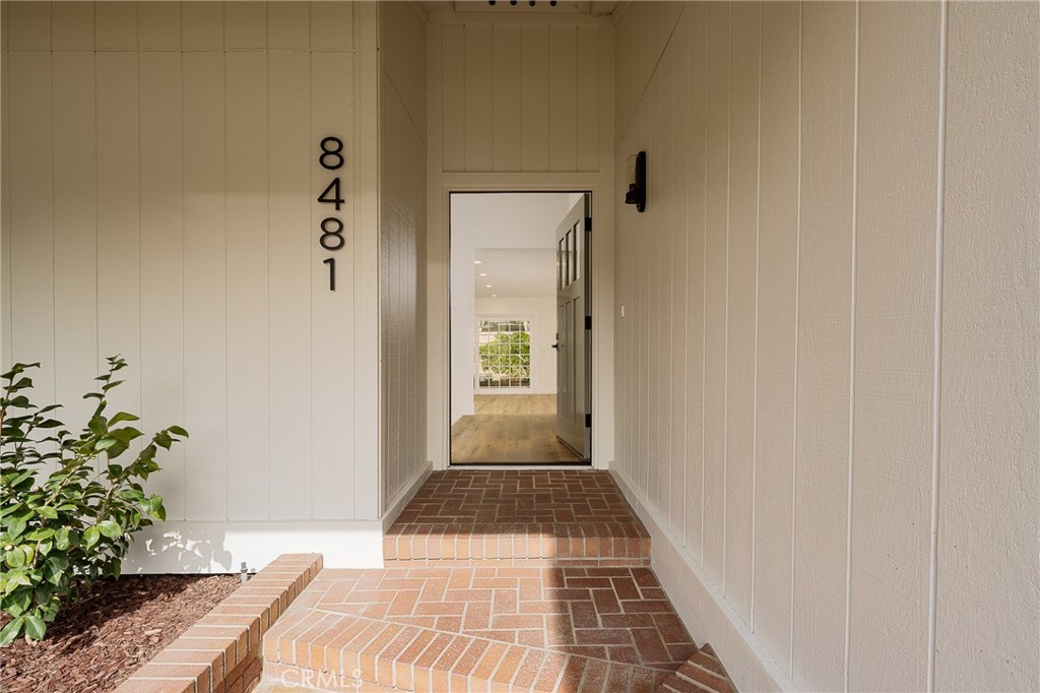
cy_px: 346
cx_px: 520
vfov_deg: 70.7
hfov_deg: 93.6
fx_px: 488
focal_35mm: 17
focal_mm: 16.9
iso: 400
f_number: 11
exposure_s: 1/160
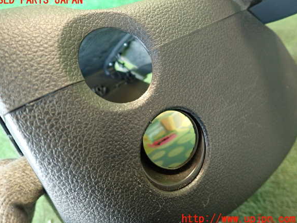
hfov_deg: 67.3
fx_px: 223
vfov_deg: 53.1
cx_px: 144
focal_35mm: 26
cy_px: 110
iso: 500
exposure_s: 1/30
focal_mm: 4.5
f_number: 2
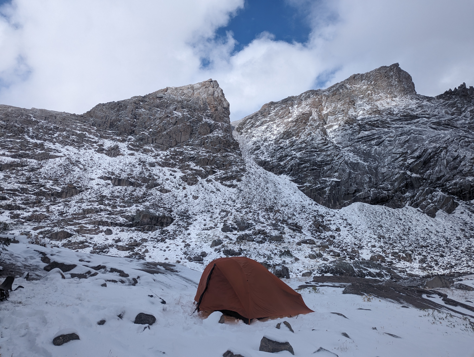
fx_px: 329
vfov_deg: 56.9
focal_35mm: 24
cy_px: 178
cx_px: 237
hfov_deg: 71.5
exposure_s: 1/2137
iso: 48
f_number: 1.85
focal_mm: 6.81
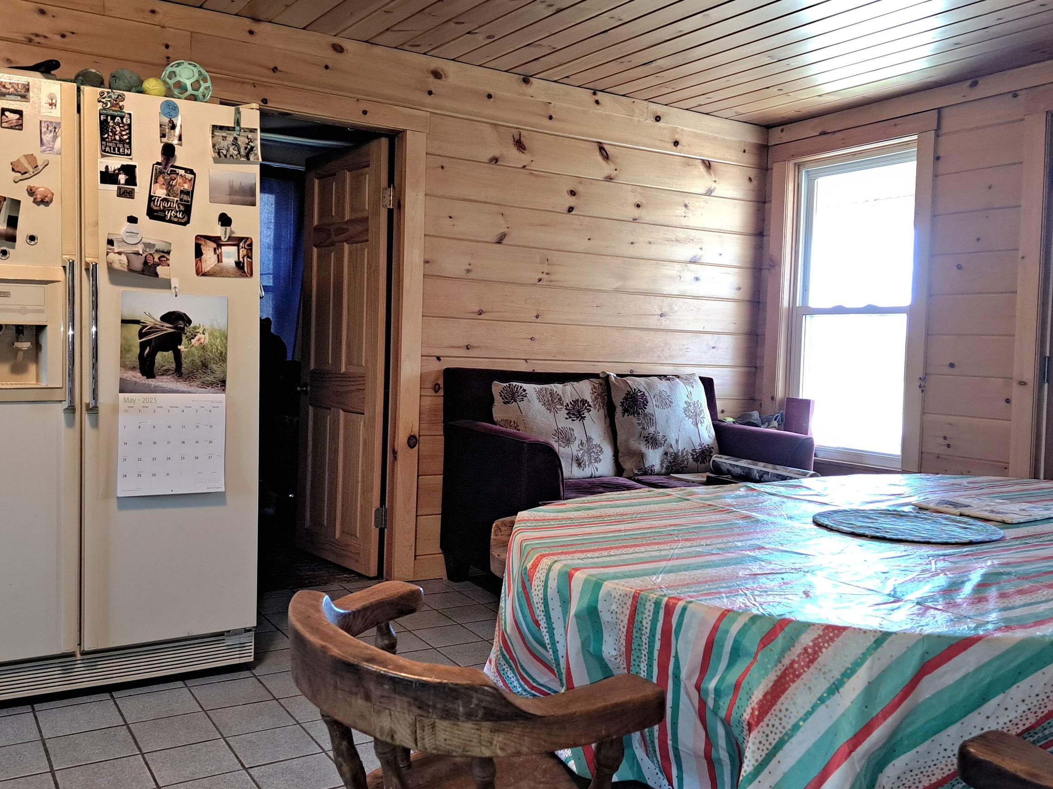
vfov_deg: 44.2
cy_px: 387
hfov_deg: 56.8
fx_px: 973
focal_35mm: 32
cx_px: 543
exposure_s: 1/60.2
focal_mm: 5.23
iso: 200
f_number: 1.8
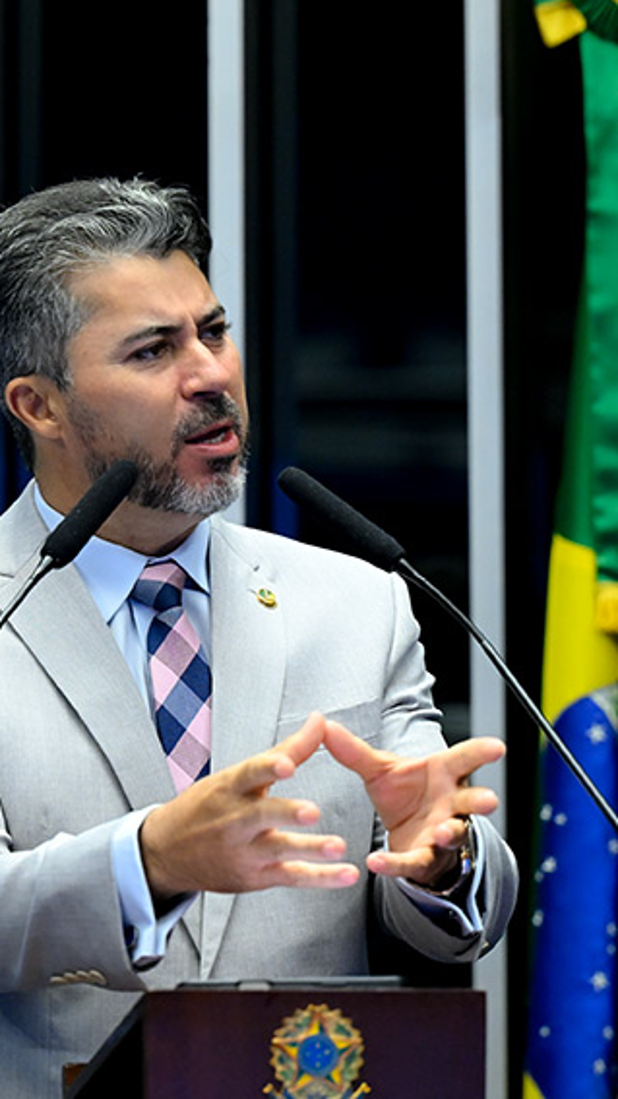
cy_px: 550
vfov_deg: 10.5
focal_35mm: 206
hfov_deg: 5.9
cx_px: 320
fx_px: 6000
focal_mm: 130
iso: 4000
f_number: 3.2
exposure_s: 1/160
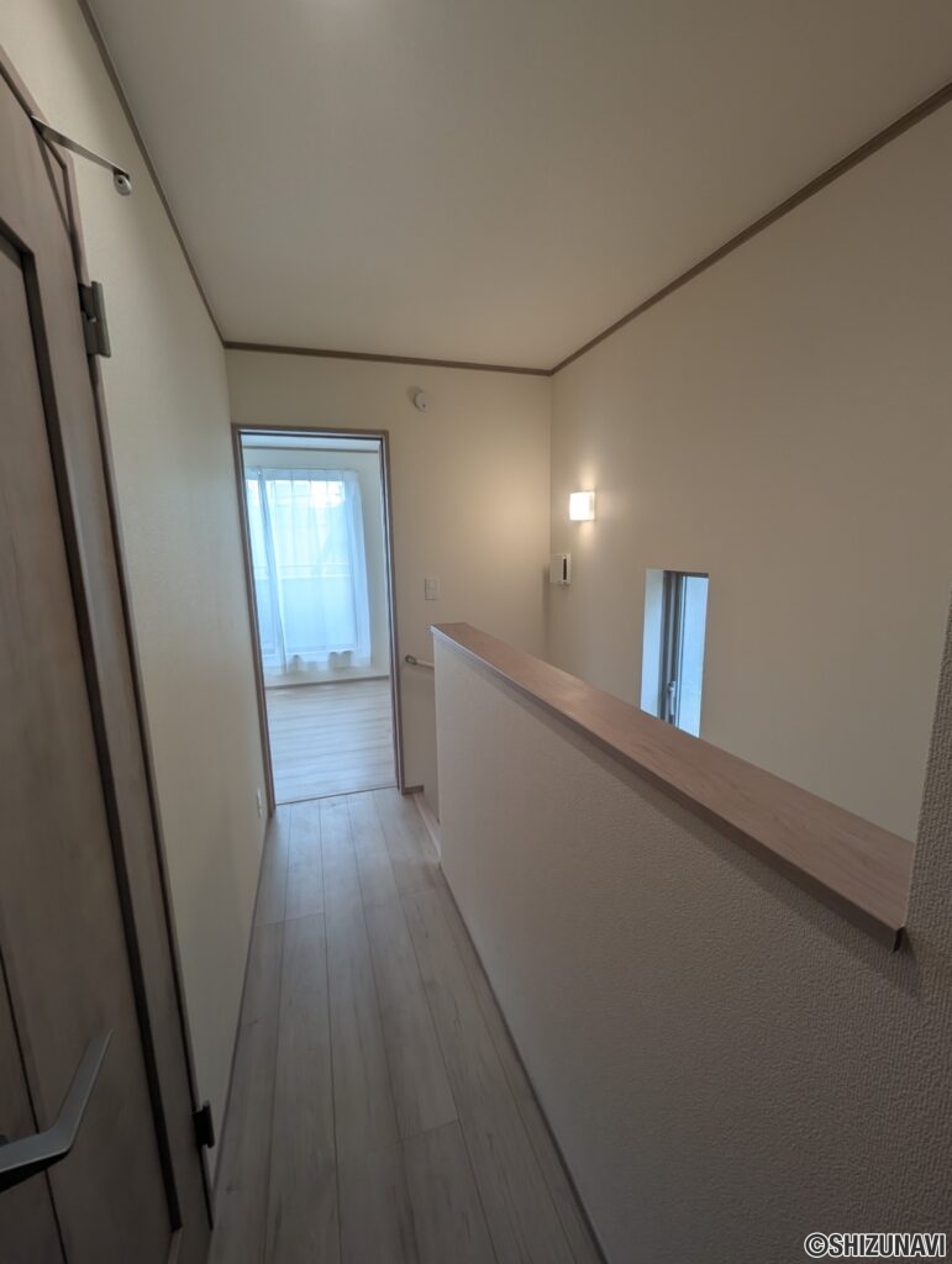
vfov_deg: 106.1
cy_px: 632
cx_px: 476
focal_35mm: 13
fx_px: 476
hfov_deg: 90.1
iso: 56
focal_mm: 1.95
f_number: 2.2
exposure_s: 1/72.1
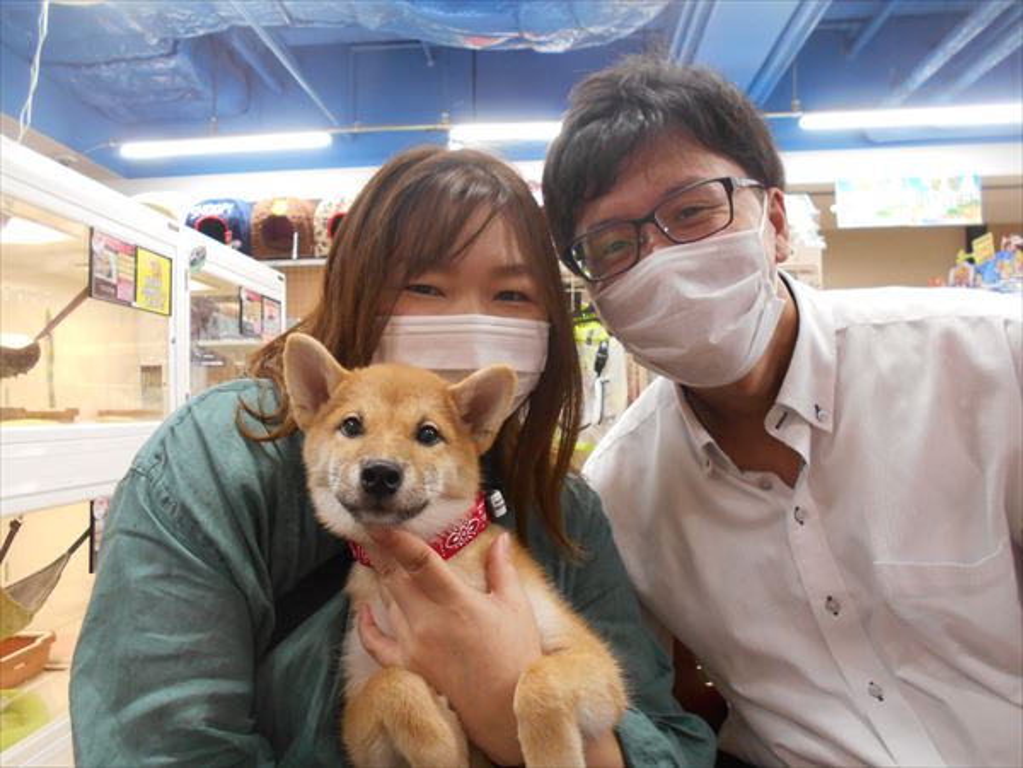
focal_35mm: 26
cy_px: 384
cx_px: 512
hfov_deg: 67.3
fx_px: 768
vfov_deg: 53.1
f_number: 3.2
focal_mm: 4.6
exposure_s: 1/30
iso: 250
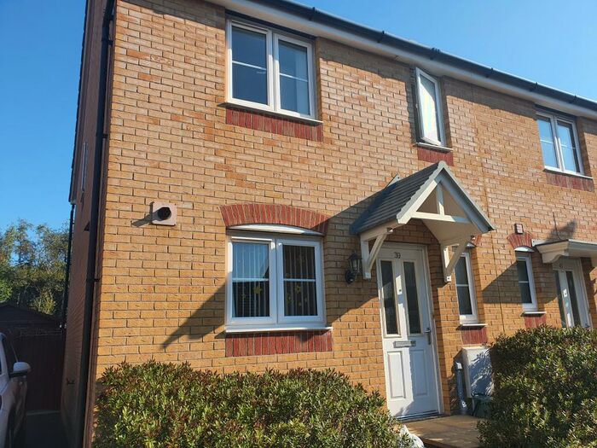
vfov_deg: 53.1
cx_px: 298
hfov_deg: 67.3
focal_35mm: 26
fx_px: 448
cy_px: 224
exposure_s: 1/1048
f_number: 2.4
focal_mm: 4.32
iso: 50
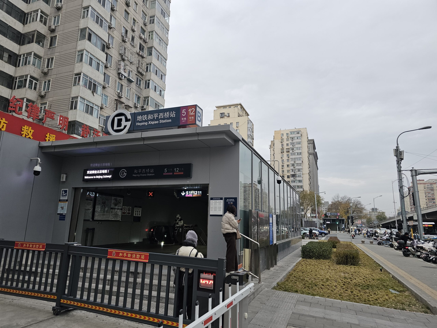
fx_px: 290
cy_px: 164
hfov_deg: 73.9
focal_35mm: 23
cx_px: 218
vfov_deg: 58.9
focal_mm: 6.3
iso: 160
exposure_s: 1/180
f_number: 1.7
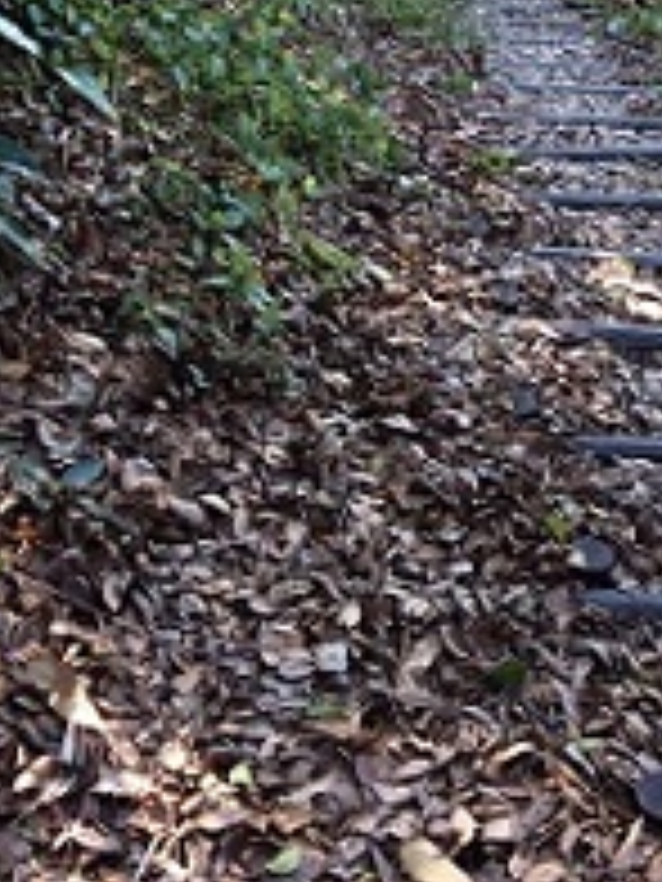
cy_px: 110
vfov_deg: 29.6
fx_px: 1606
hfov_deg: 23.2
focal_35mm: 63
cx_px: 450
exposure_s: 1/40
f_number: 2.4
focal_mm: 3.3
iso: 40
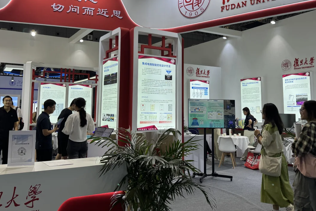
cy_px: 74
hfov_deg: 55.8
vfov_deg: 38.5
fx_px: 298
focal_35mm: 34
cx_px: 165
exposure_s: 1/282
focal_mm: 6.76
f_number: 1.78
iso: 80
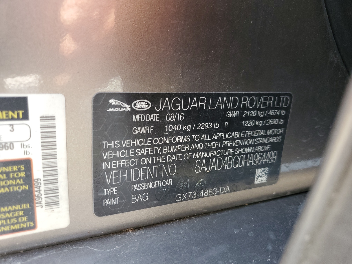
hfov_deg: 67.3
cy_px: 132
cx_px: 176
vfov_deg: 53.1
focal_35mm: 26
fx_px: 264
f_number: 1.5
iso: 88
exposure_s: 1/120
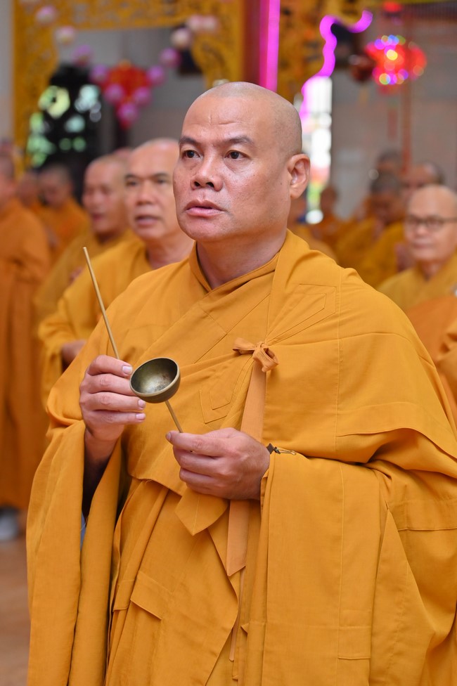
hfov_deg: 14.4
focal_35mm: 95
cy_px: 343
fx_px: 1810
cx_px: 228
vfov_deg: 21.5
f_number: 5
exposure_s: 1/200
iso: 1250
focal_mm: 95
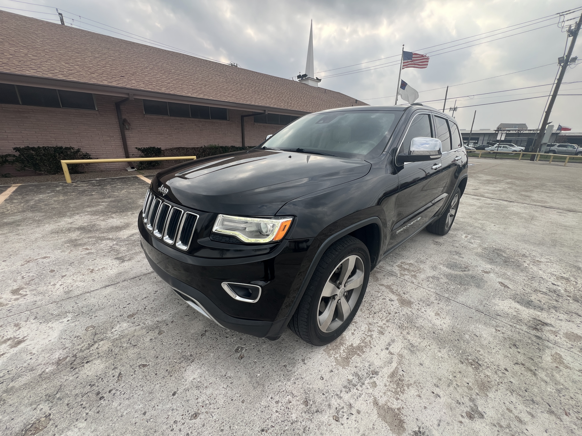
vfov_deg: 89.9
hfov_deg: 106.2
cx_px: 291
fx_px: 219
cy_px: 218
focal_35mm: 13
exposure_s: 1/345
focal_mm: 1.57
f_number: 1.8
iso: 32
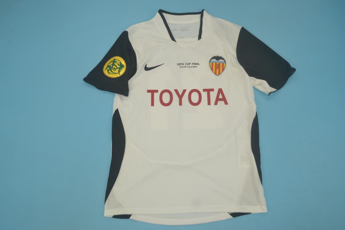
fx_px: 316
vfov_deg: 40.0
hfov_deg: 57.2
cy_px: 115
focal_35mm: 33
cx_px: 172
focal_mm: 22
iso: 200
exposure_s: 1/200
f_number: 4
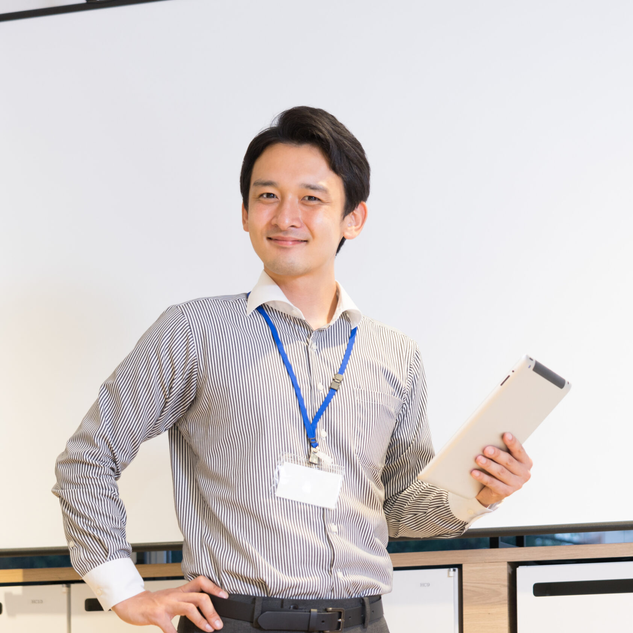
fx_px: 1365
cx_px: 455
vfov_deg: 26.1
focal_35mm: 66
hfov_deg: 25.9
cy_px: 312
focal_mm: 51
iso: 200
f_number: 4
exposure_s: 1/60
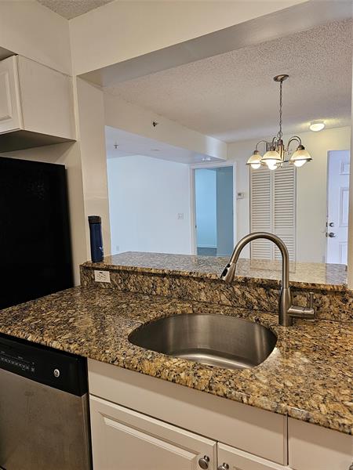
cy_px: 235
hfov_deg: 58.9
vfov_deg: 73.9
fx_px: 313
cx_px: 176
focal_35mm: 23
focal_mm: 6.3
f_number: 1.7
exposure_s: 1/120
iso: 250
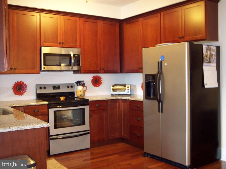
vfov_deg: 36.8
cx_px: 113
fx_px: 255
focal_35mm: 39
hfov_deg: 47.9
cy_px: 84
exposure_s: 1/3
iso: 100
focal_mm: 8
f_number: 2.8
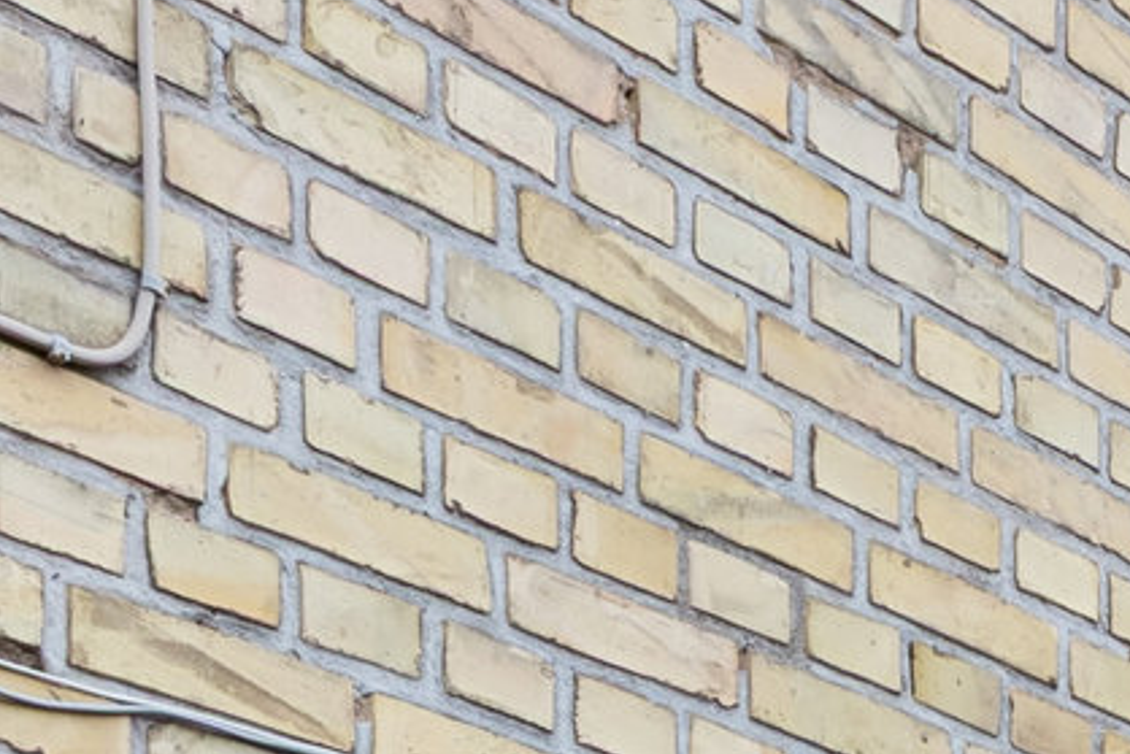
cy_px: 2140
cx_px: 1522
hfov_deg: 15.8
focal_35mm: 122
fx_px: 3831
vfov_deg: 9.3
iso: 200
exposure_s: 1/5
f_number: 10
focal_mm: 17
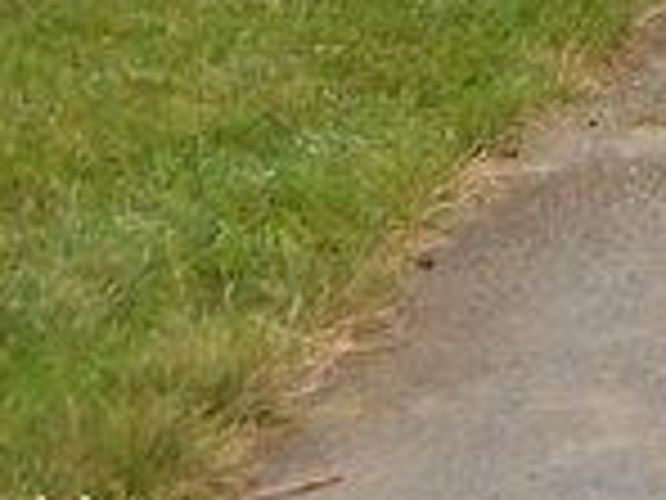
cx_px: 2084
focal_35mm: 338
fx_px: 6503
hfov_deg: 5.5
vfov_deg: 4.2
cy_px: -1095
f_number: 3.7
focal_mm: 8.6
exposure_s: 1/200
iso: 125
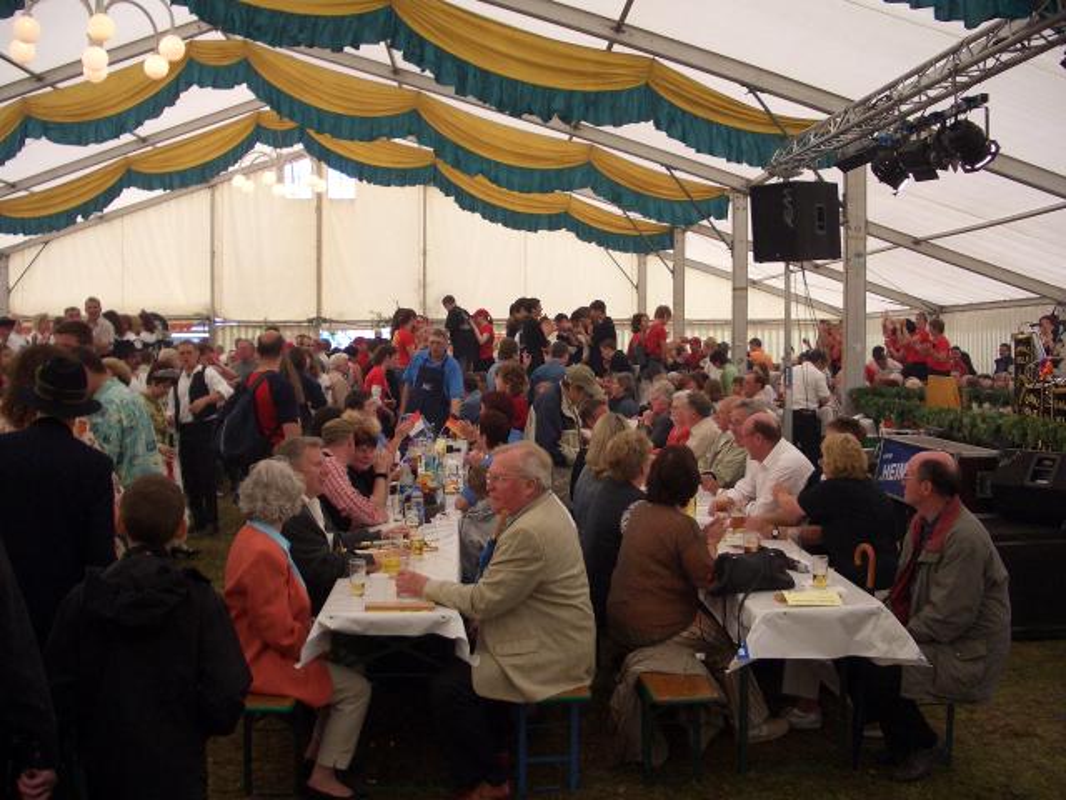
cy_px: 400
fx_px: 1078
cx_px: 533
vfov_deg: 40.7
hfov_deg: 52.6
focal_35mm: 35
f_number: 2.6
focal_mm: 5.8
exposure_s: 1/125
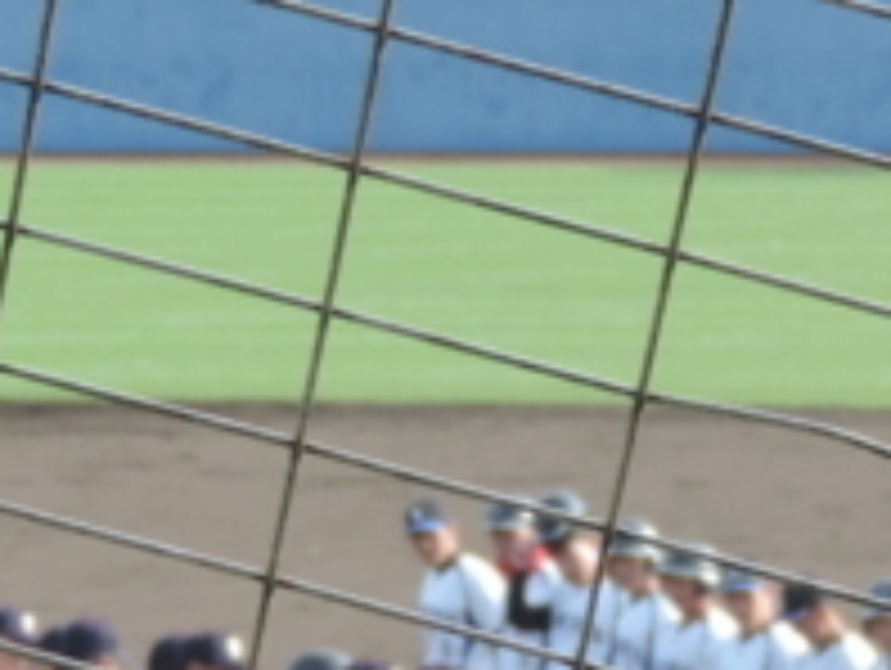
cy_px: 522
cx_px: 724
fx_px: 9355
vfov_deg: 4.1
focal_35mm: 363
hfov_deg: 5.4
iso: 80
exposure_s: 1/125
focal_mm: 16
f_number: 4.1
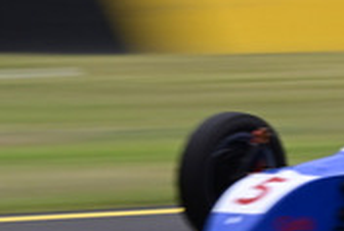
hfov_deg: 3.8
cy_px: -94
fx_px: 5207
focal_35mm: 544
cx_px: 438
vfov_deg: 2.5
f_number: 11
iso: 200
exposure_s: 1/50
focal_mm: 80
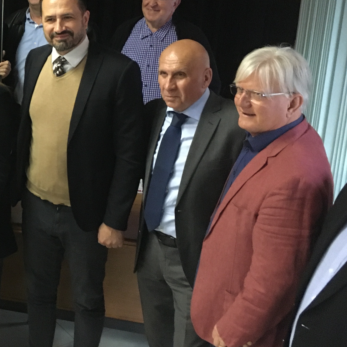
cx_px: -33
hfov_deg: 25.7
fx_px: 703
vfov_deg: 27.4
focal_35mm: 62
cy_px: 92
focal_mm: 4.15
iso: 320
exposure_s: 1/17
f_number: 2.2
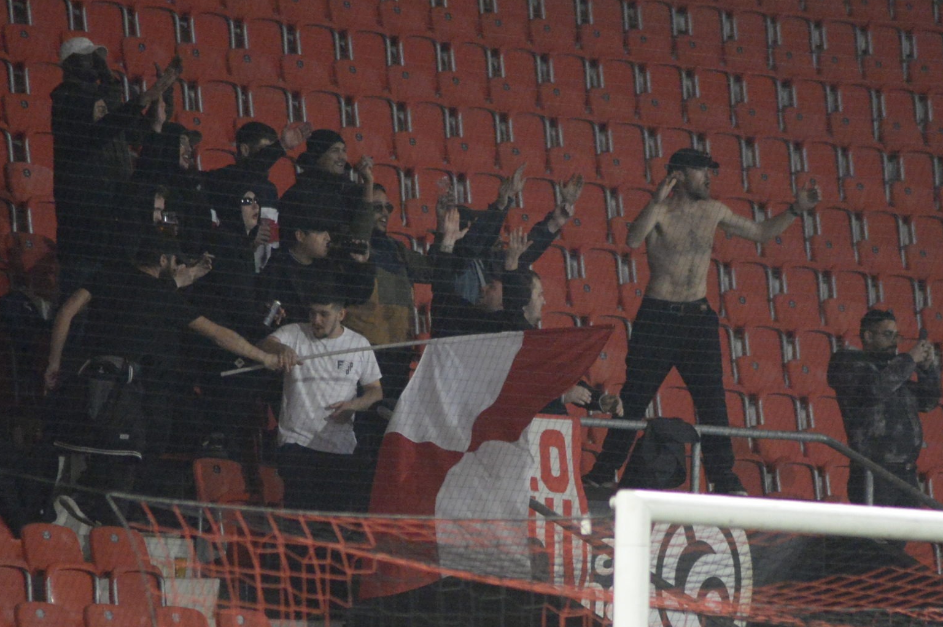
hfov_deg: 4.1
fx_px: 13084
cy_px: 363
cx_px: 596
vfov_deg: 2.7
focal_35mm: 500
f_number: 5.6
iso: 12800
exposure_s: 1/640
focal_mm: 300
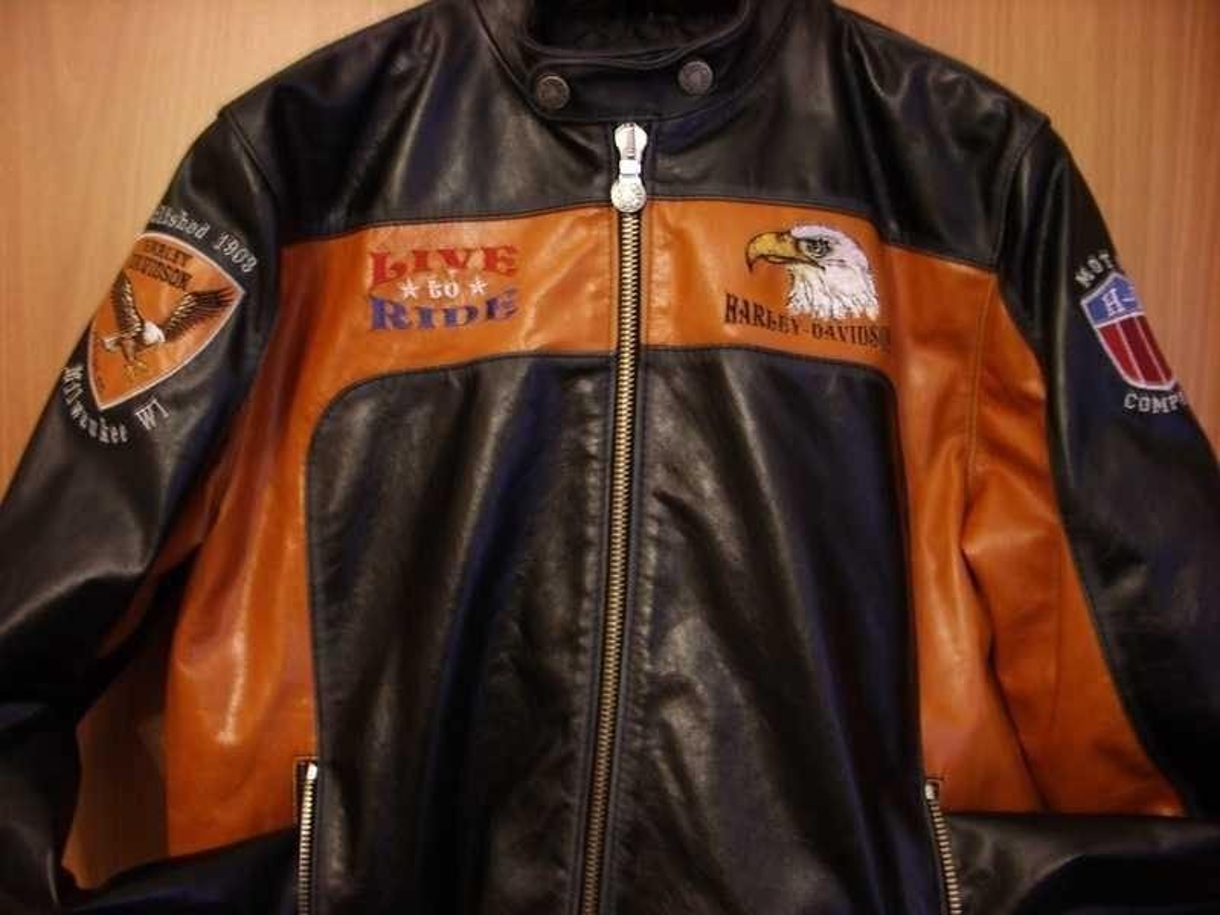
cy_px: 458
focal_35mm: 35
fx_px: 1234
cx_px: 610
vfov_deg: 40.7
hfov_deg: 52.6
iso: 100
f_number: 2.6
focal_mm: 5.8
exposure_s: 1/4
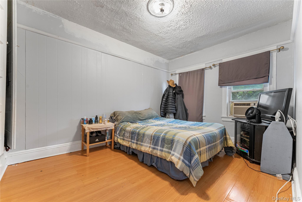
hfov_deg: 104.3
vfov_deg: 81.2
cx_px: 151
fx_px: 117
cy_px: 101
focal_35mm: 14
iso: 1000
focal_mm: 14
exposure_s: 1/5
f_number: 8
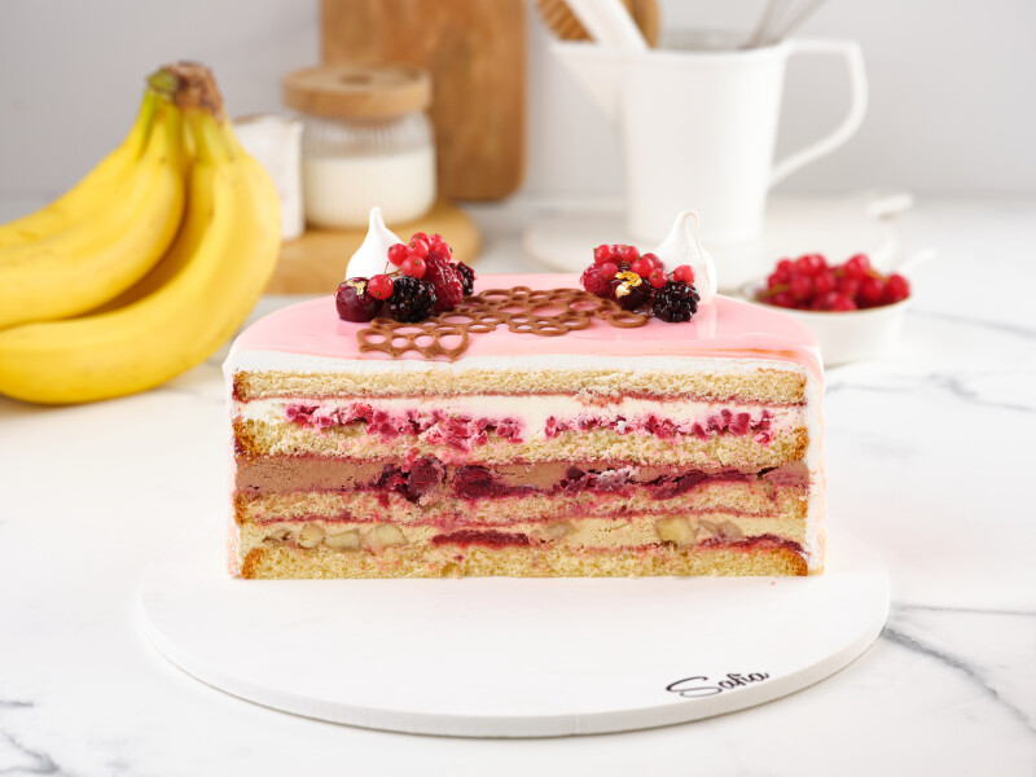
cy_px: 388
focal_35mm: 95
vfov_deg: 15.6
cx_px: 518
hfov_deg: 20.7
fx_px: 2843
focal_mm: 120
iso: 125
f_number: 8
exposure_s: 1/125
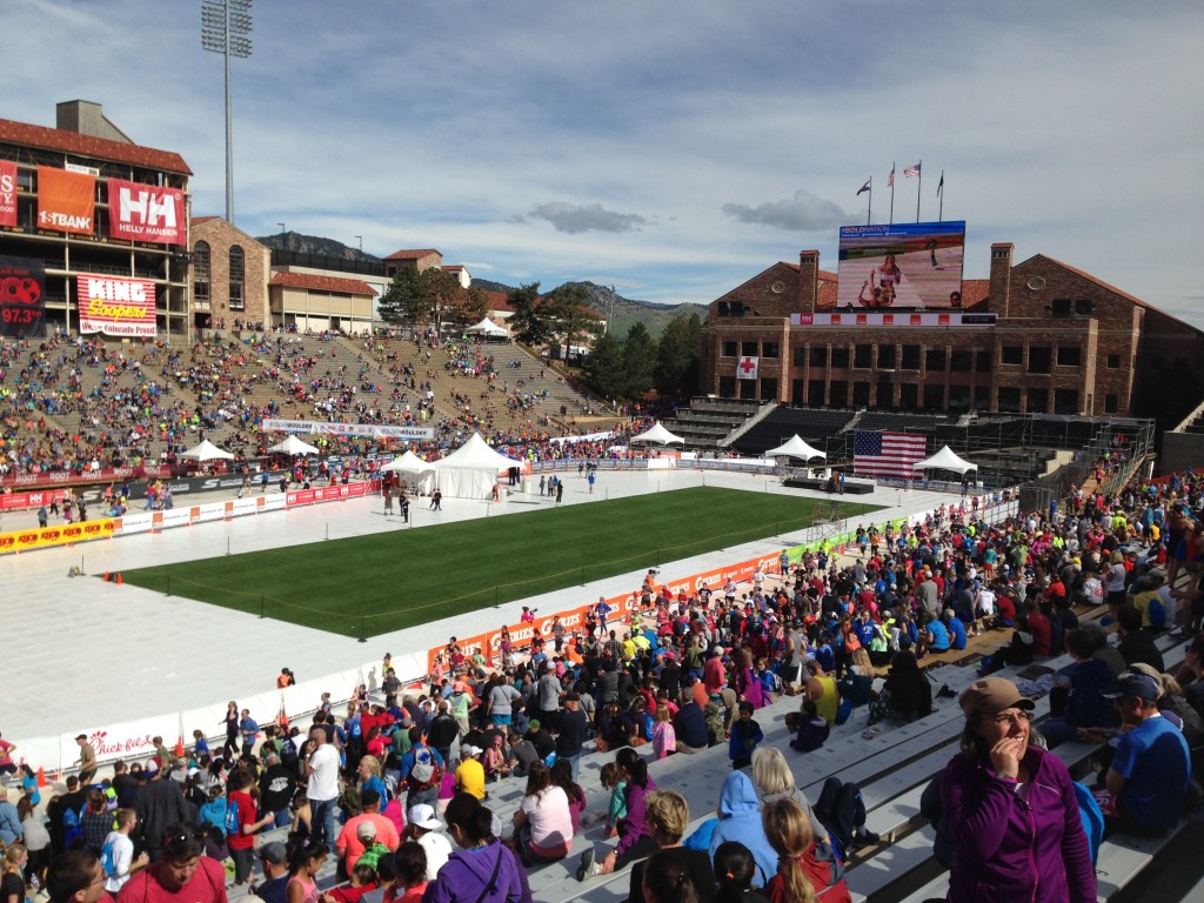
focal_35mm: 33
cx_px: 602
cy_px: 452
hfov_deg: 55.4
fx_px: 1148
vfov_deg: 42.9
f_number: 2.4
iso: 50
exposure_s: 1/2710
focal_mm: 4.12
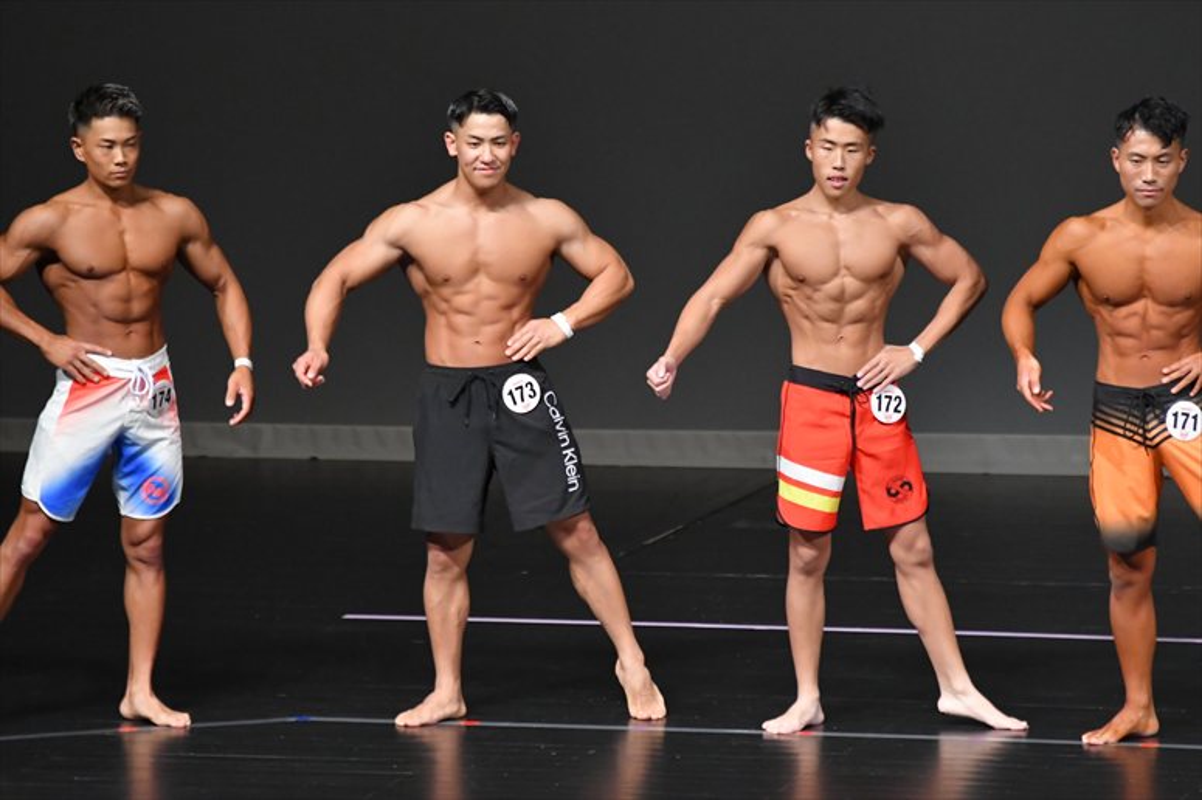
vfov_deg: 4.0
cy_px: 400
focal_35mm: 345
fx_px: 11514
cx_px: 601
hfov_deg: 6.0
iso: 4000
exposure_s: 1/400
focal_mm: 230
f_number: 5.6
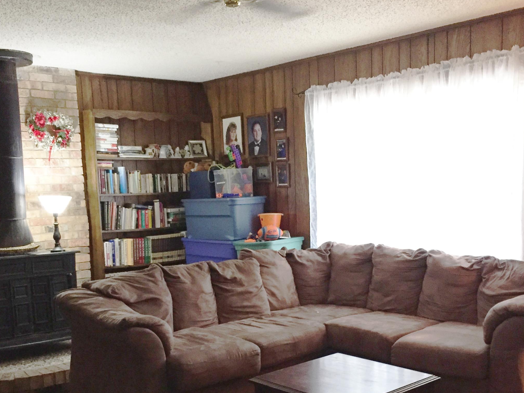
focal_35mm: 43
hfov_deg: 43.9
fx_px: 651
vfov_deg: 33.2
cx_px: 257
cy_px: 273
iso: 250
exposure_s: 1/24
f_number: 2.2
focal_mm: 4.15
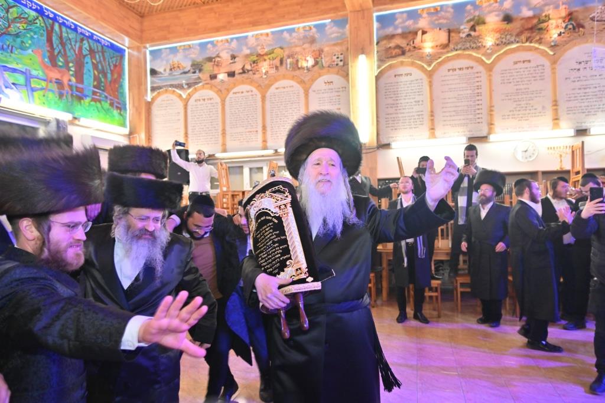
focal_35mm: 24
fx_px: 403
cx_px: 302
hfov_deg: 73.7
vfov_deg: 53.1
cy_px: 202
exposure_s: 1/160
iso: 1250
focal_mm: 24
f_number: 4
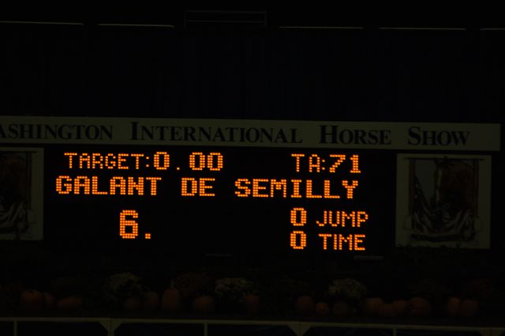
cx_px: 252
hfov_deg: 4.6
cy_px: 168
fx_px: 6304
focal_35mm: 450
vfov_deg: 3.0
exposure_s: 1/250
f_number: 5.6
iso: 400
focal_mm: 300
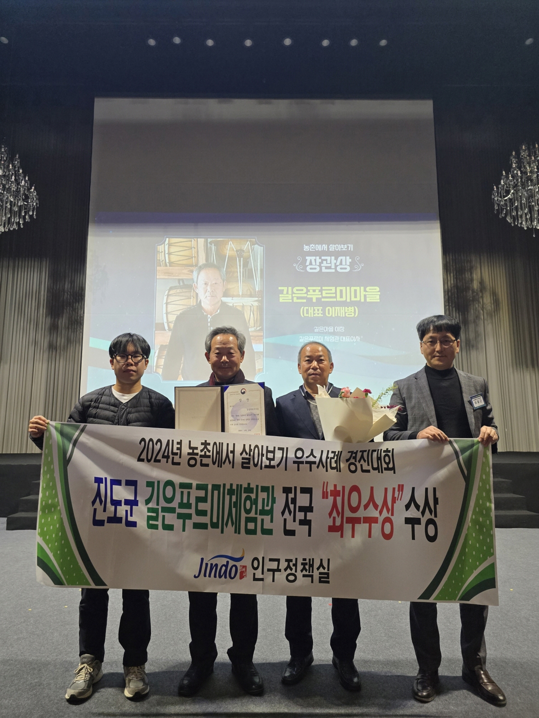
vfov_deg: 73.9
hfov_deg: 58.9
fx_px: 478
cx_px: 270
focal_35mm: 23
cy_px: 359
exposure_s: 1/120
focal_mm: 6.3
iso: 640
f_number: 1.7
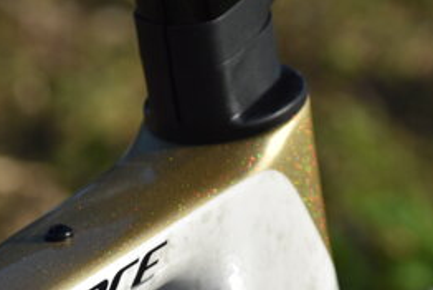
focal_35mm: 383
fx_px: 4609
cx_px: 105
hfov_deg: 5.4
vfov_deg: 3.6
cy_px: 302
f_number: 8
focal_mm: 112
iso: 200
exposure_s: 1/1000
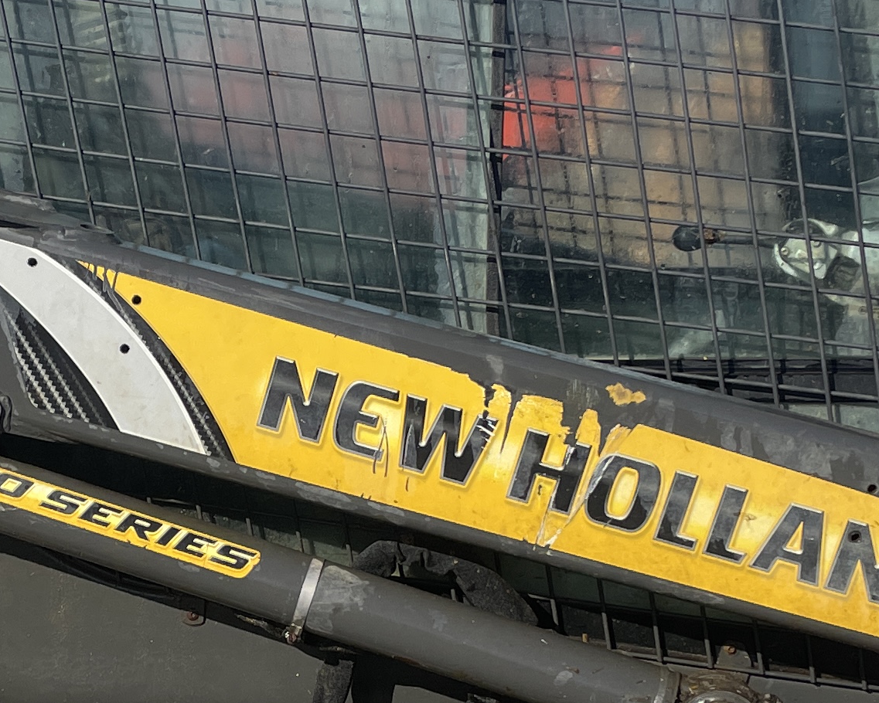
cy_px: 633
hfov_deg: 21.1
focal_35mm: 90
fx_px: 2342
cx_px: 205
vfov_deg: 16.8
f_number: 1.6
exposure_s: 1/3610
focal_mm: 4.2
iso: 32
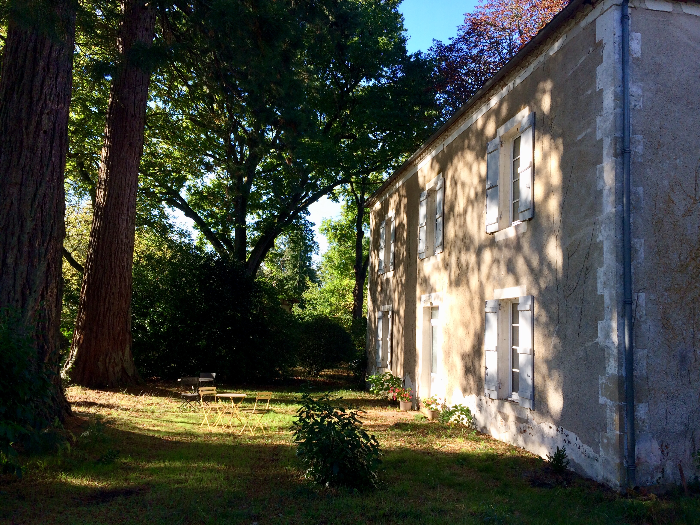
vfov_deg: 48.2
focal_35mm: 29
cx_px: 350
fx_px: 586
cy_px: 262
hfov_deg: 61.7
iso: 32
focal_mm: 4.15
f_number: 2.2
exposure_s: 1/446
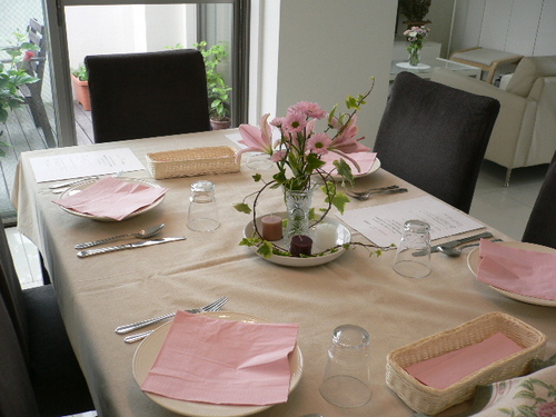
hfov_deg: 52.6
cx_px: 278
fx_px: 562
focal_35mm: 35
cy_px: 208
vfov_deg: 40.7
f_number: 2.8
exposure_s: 1/80
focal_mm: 5.8
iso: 100
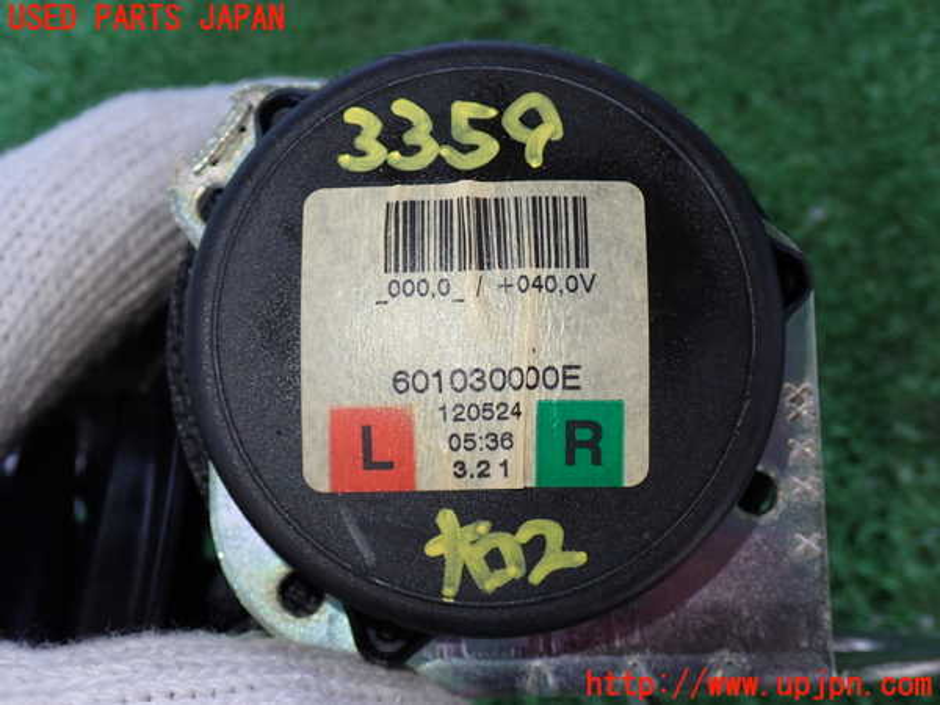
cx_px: 470
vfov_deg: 30.9
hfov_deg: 40.4
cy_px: 352
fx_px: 1276
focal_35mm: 47
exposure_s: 1/50
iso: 200
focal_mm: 8.4
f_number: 3.1
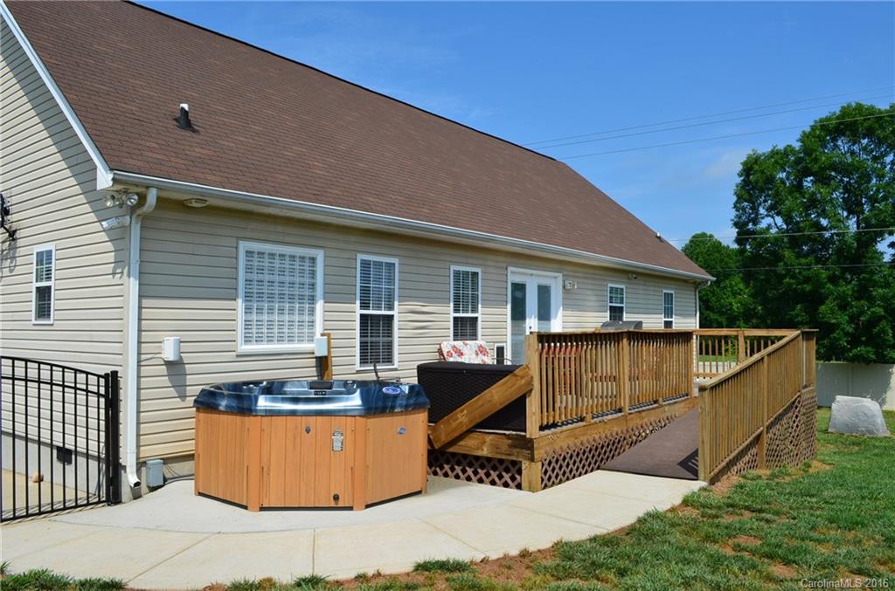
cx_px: 448
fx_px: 669
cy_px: 296
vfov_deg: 47.7
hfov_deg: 67.5
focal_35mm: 27
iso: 100
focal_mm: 18
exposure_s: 1/160
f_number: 11
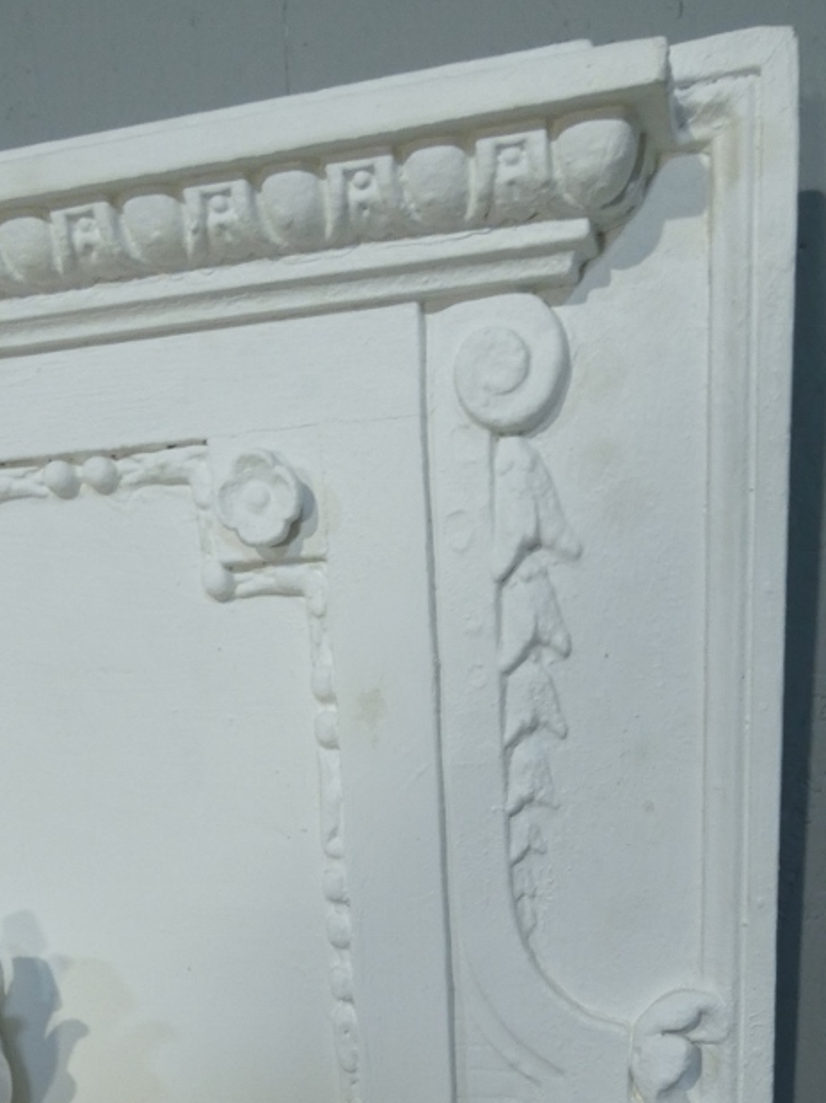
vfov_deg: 51.5
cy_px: 899
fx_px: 1051
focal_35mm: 33
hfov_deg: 42.9
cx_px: 442
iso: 200
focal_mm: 3.6
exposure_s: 1/125
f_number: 2.8
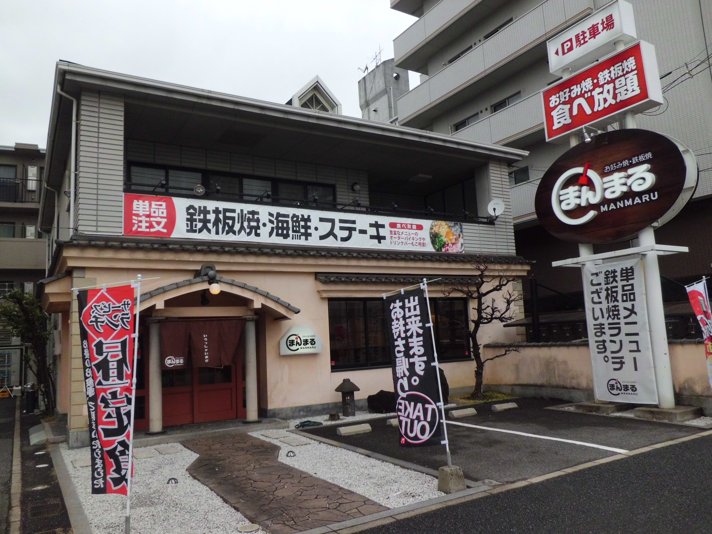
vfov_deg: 53.1
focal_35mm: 26
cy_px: 267
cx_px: 356
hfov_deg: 67.3
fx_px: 535
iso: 100
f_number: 2.8
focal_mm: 4.7
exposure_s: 1/500
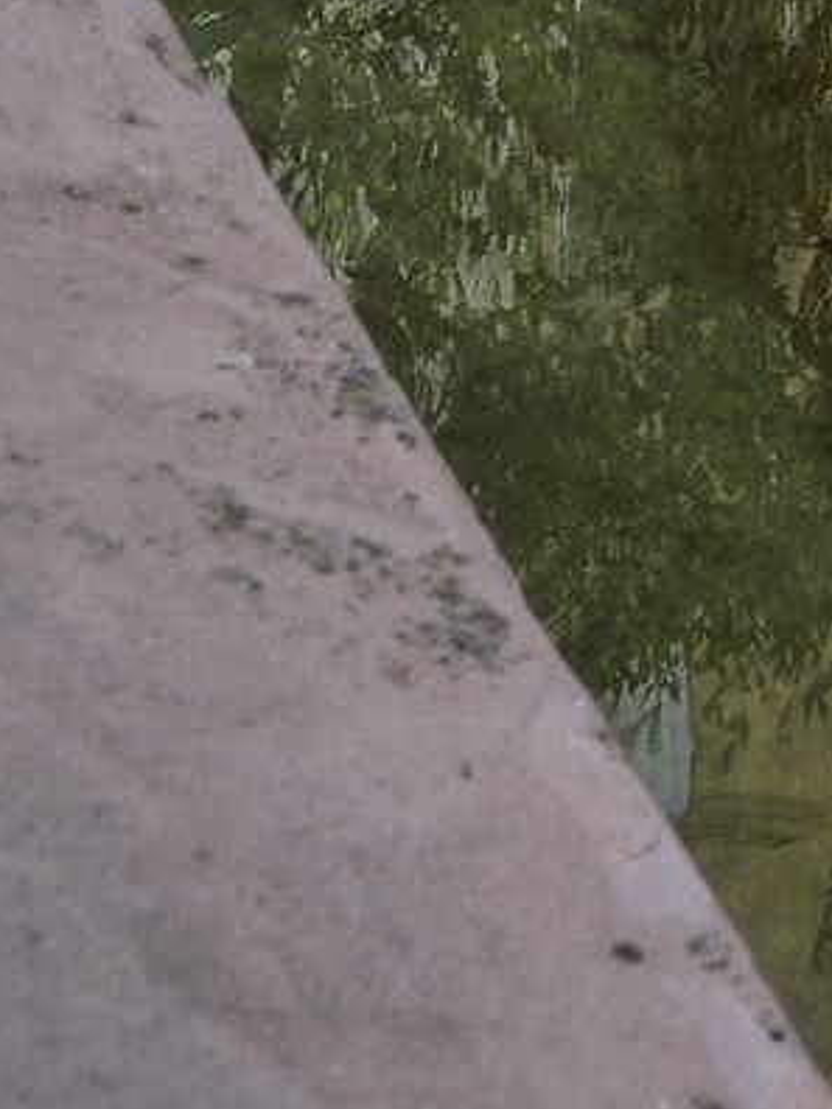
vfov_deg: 9.8
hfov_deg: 8.6
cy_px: -1822
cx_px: 1289
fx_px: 5416
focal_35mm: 169
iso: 200
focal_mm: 29
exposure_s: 1/160
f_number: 13
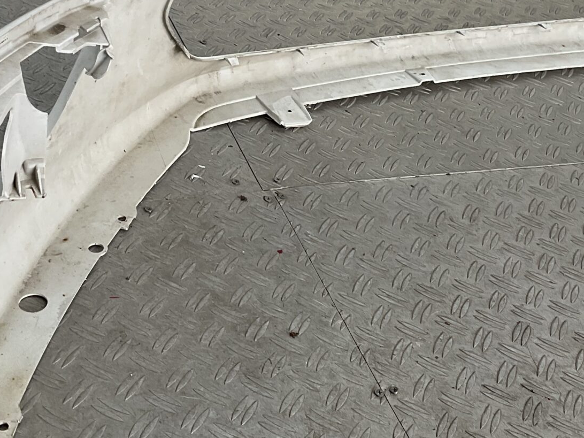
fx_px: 1147
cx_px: 294
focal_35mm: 68
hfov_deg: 28.6
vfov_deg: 21.2
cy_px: 62
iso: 16
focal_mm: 3
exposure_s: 1/439
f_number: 1.8
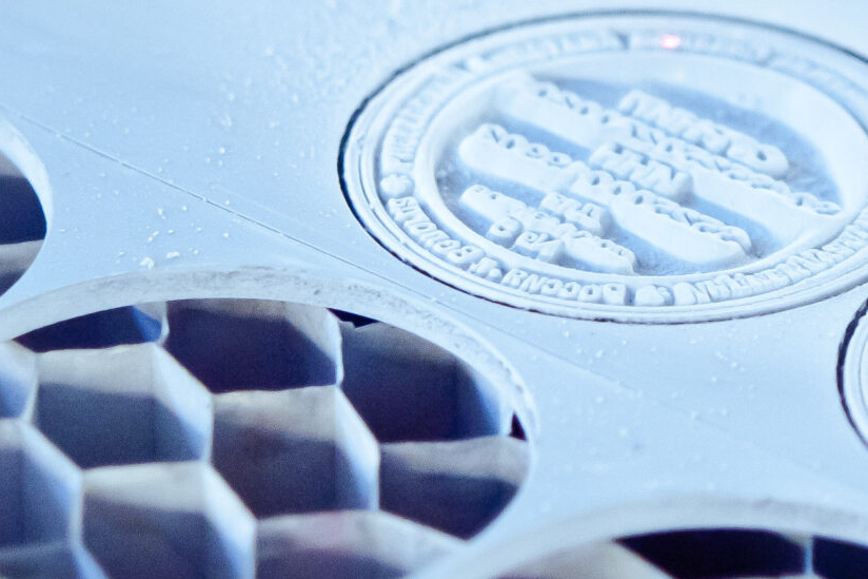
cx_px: 676
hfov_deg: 5.9
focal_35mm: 349
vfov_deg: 3.9
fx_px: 8413
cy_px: -321
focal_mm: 54
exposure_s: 1/60
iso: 640
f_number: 3.5
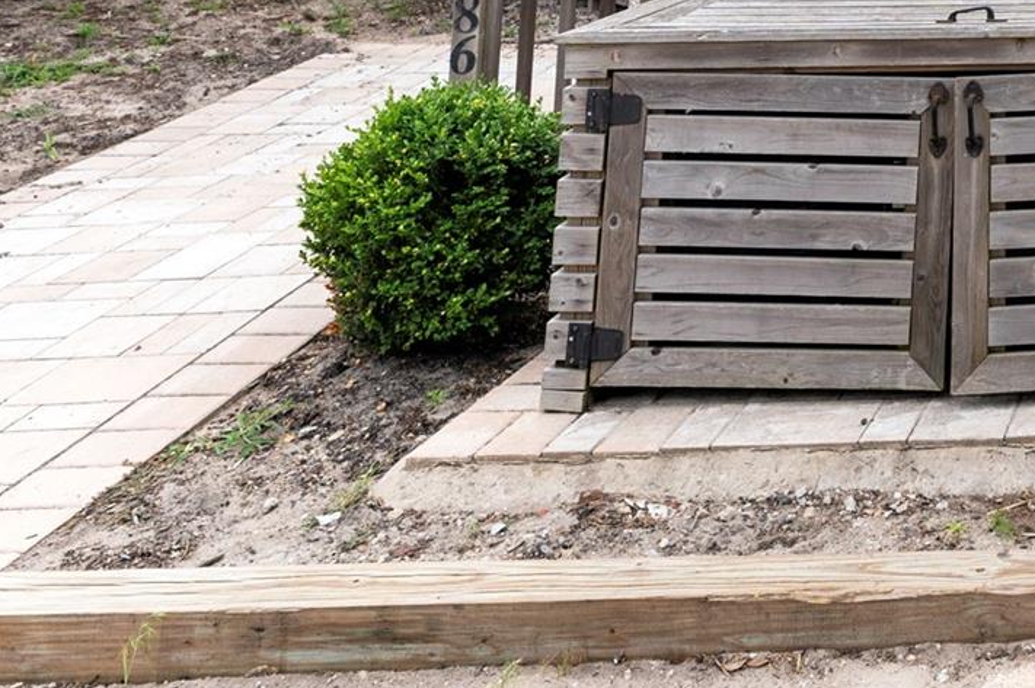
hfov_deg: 29.2
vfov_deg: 23.1
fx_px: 1408
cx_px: 1464
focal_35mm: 49
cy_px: -294
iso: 320
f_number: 7.1
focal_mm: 17
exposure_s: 1/500
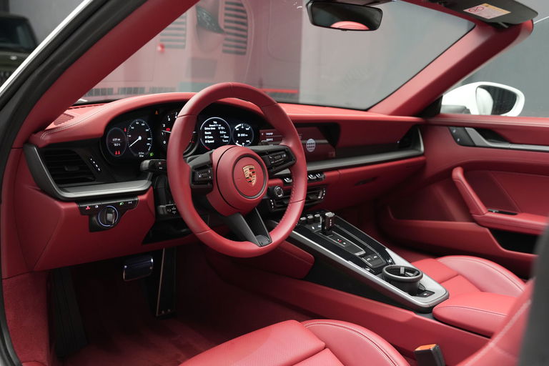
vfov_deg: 37.9
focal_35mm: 35
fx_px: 534
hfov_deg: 54.4
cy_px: 183
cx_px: 274
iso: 5000
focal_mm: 35
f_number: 4
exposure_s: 1/40
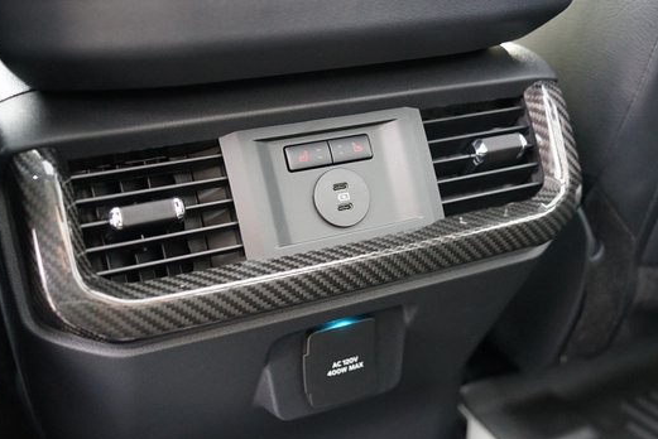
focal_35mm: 43
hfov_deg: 45.3
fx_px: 786
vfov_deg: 31.2
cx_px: 365
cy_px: 249
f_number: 3.2
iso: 4000
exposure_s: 1/160
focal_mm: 35
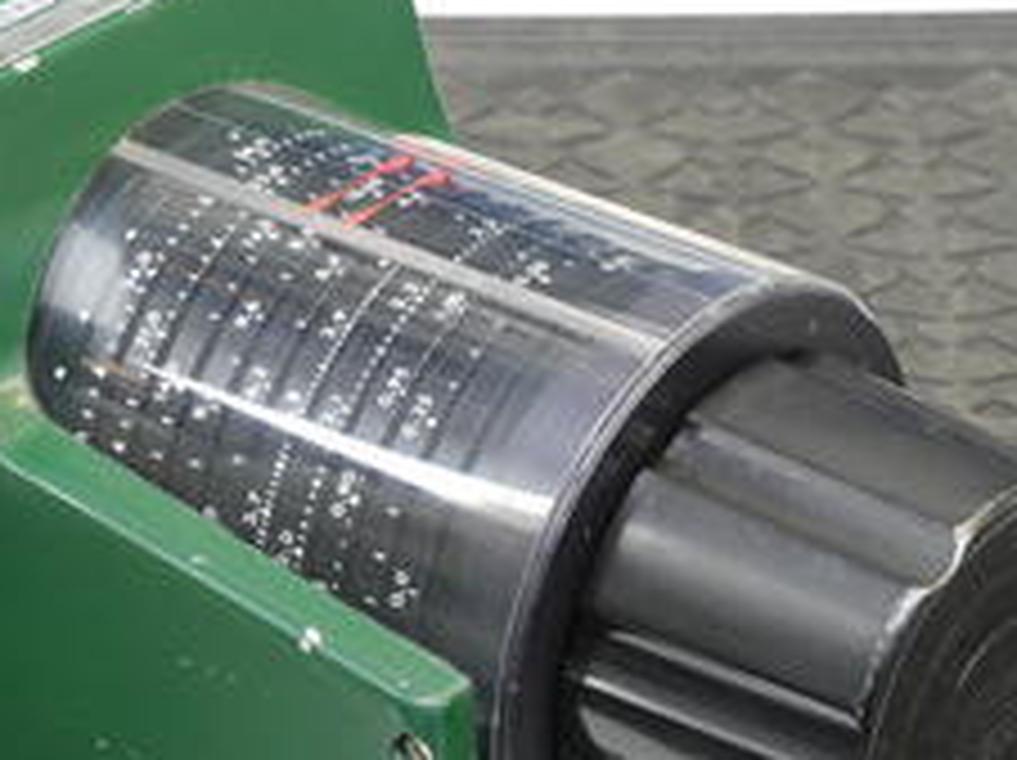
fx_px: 5723
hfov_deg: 10.1
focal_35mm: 195
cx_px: 234
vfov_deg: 7.6
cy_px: 544
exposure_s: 1/3.2
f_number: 11
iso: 400
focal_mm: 55
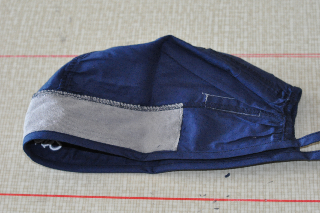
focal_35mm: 78
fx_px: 693
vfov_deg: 17.5
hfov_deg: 26.0
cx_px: 165
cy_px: 105
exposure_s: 1/60
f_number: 5
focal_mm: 50
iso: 2000
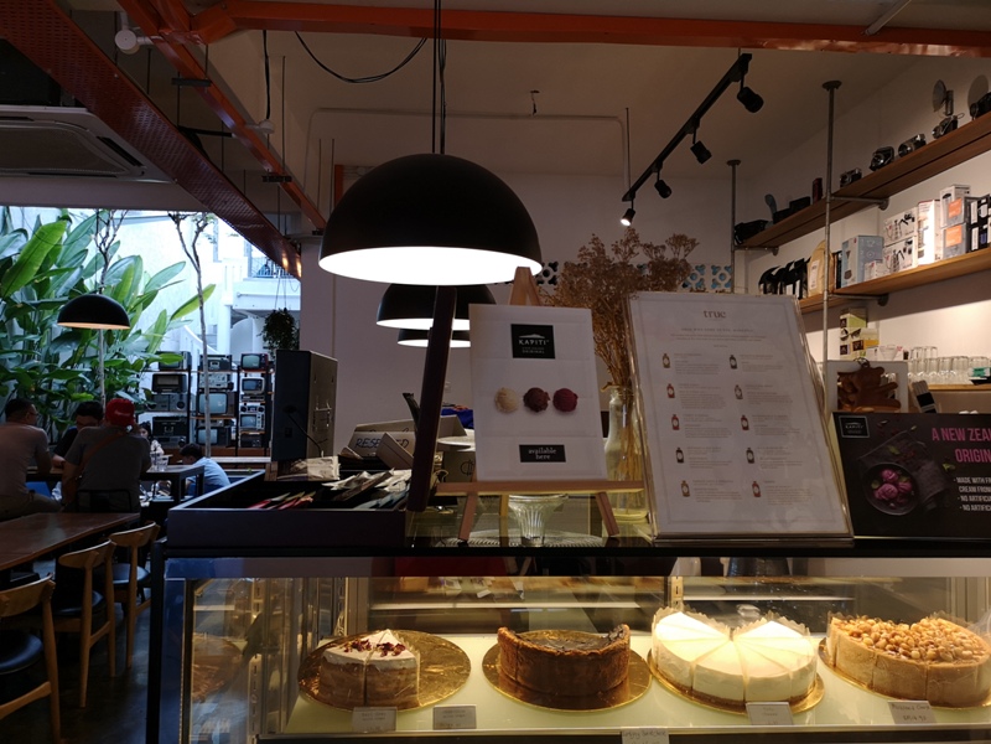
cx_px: 496
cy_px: 372
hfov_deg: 65.3
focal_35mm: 27
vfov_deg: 51.4
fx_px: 773
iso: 80
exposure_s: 1/50
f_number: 1.8
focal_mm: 3.95
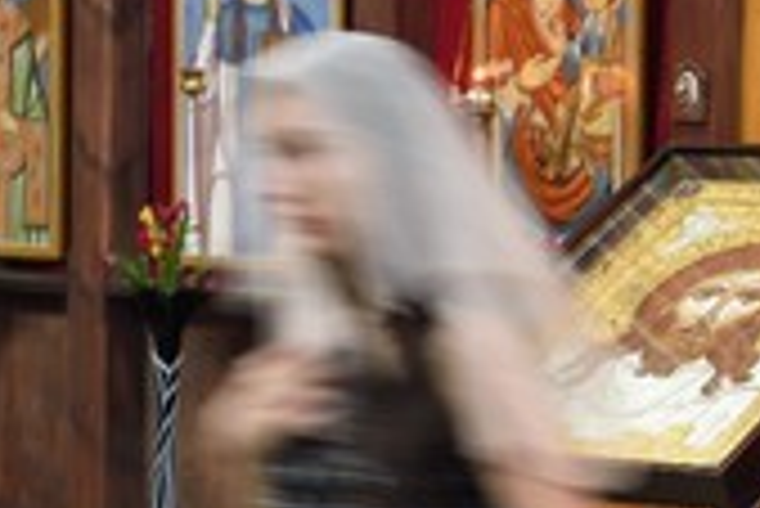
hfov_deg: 15.4
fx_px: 2726
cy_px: 387
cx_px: 868
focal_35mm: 129
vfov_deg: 10.6
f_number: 2.8
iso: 1600
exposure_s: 1/15
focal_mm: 52
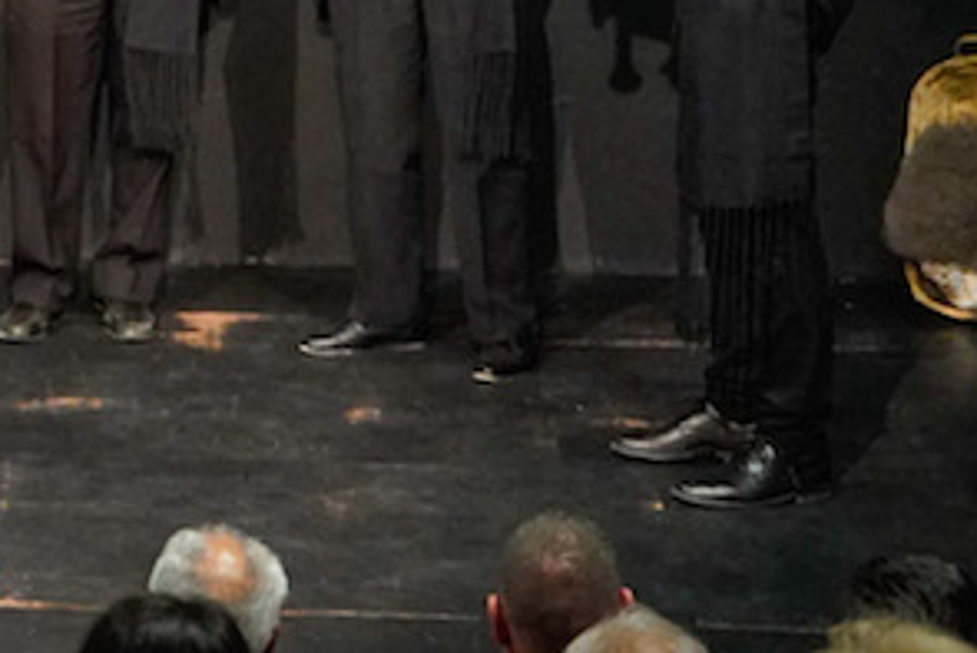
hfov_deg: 10.4
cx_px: -414
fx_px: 5213
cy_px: -156
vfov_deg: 7.1
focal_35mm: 192
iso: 10000
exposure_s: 1/160
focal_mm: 59
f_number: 5
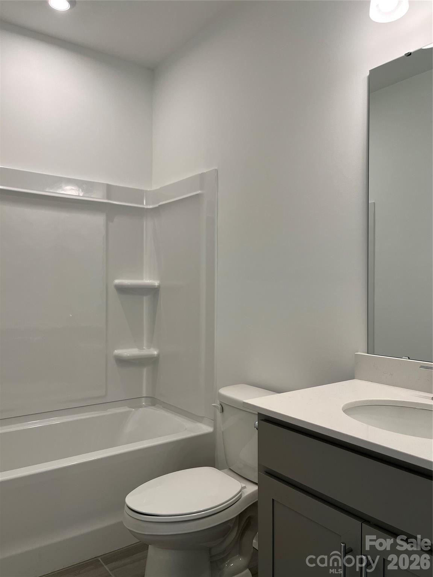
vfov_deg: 67.3
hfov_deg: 53.1
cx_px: 216
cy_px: 288
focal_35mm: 26
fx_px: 434
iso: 40
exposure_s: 1/120
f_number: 1.6
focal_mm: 5.1
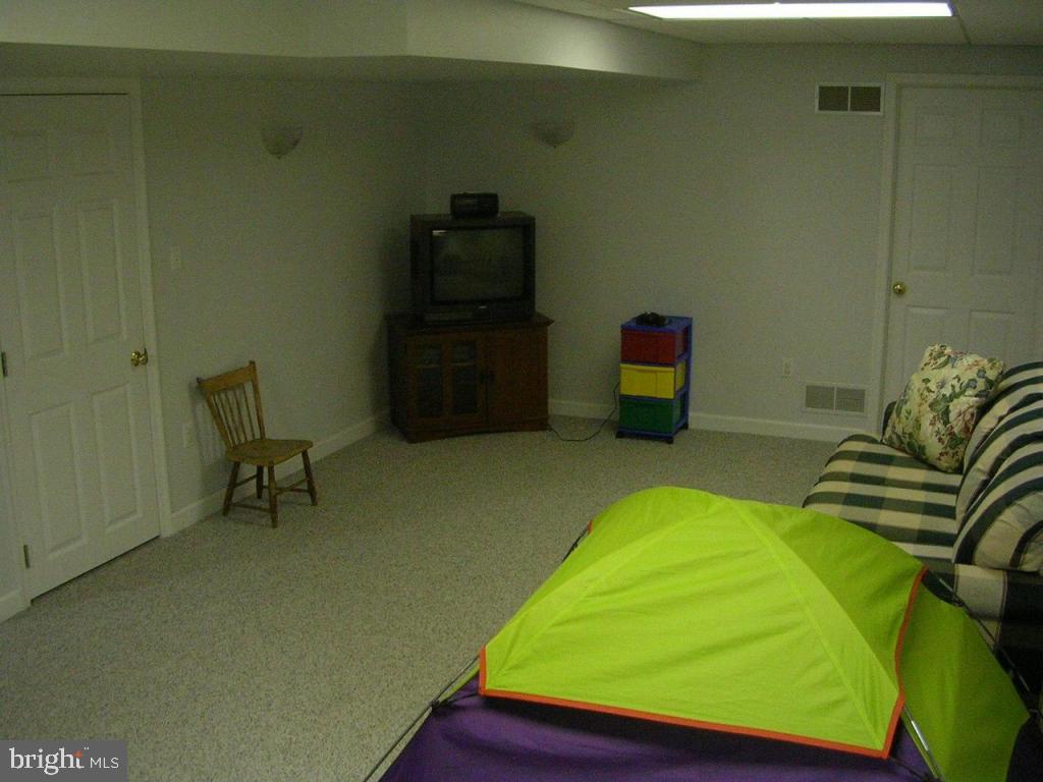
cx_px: 522
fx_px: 1145
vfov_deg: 37.7
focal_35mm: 38
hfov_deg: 49.0
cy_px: 391
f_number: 2.8
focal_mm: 5.8
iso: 200
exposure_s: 1/90
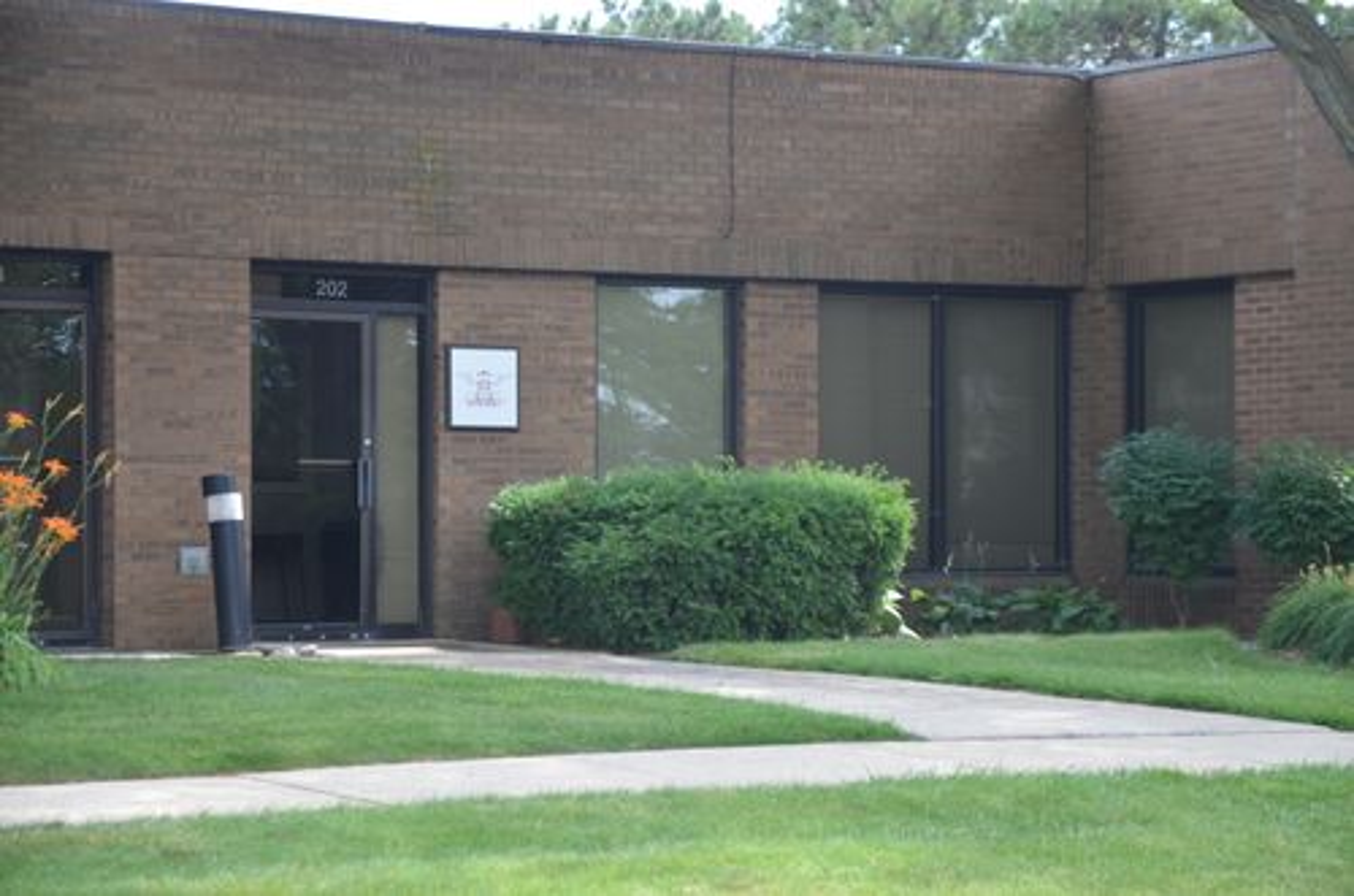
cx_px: 677
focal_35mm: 120
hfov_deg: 17.1
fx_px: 4503
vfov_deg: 11.4
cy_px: 448
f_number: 5.6
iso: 200
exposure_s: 1/125
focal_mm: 80
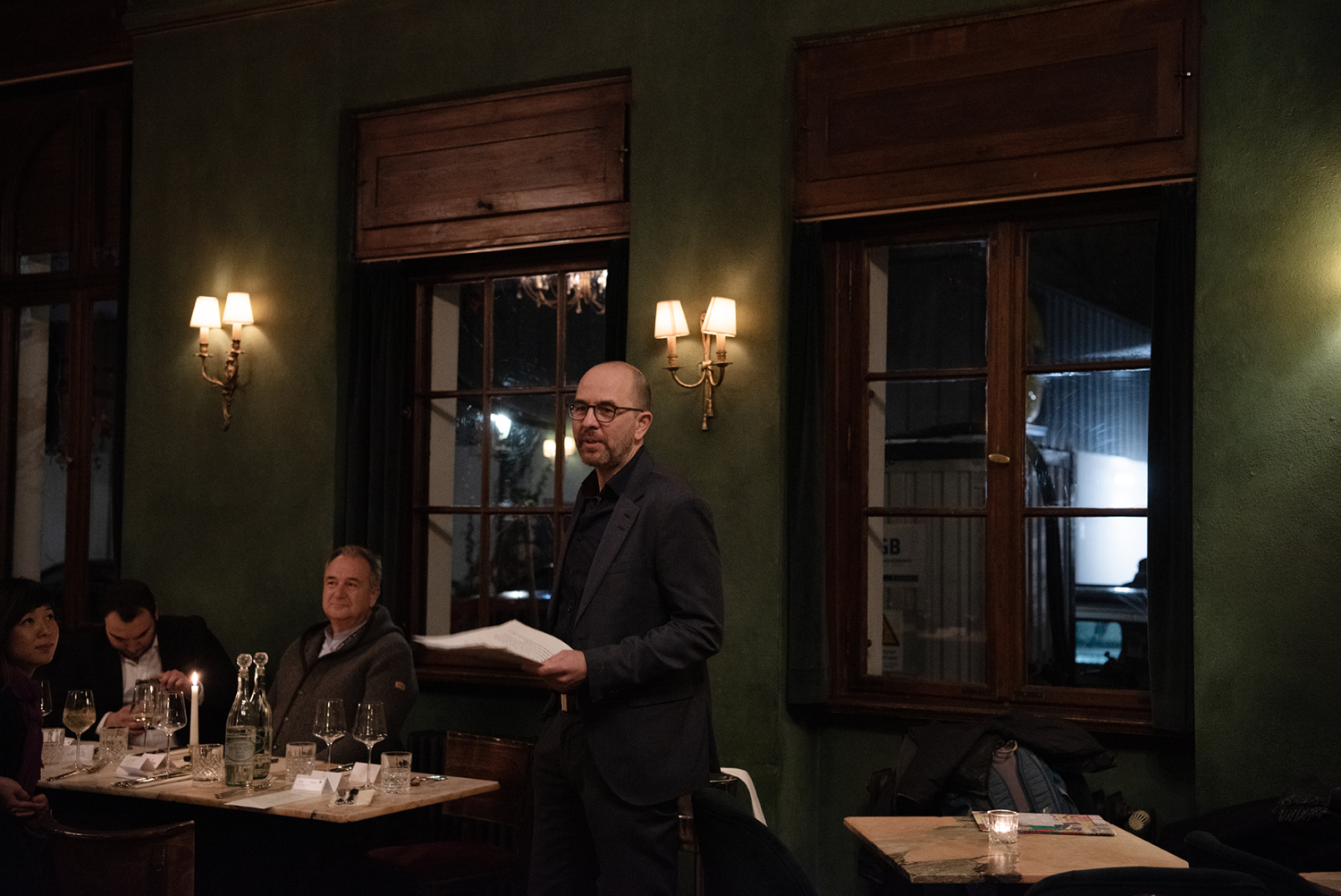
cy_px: 448
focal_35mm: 46
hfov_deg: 42.7
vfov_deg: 29.3
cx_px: 670
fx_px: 1714
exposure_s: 1/50
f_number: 3.5
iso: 1600
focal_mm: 46
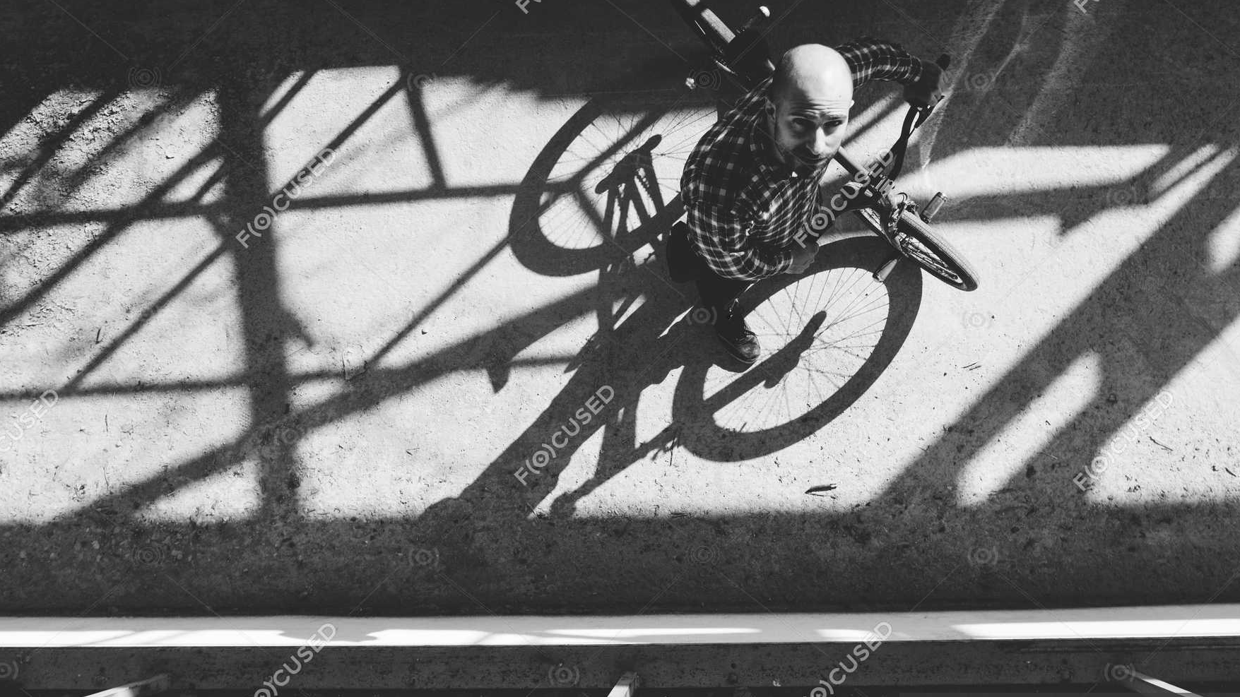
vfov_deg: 31.2
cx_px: 635
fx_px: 1249
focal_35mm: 38
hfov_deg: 52.8
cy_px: 322
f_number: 3.2
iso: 200
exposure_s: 1/2000
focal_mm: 17
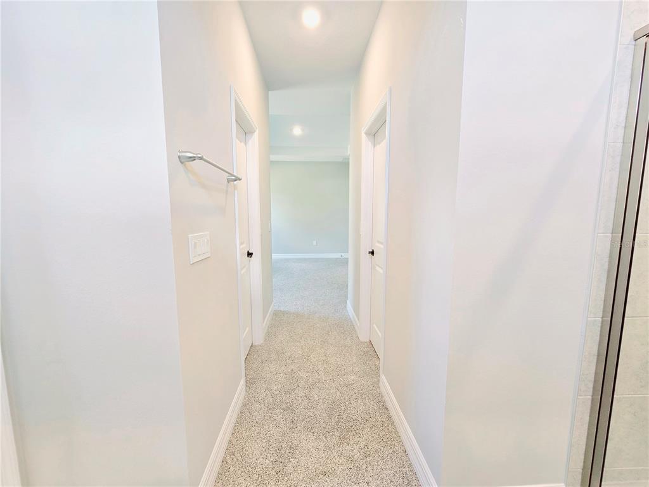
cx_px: 324
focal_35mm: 13
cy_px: 244
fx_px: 244
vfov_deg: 89.9
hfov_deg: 106.2
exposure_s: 1/60.2
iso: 250
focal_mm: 2.2
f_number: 2.2
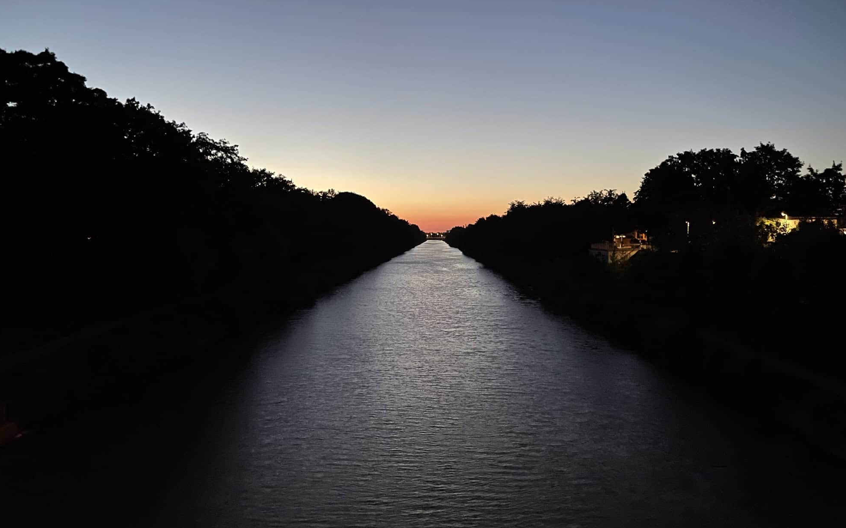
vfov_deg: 44.5
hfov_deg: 66.5
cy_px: 265
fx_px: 645
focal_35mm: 28
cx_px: 428
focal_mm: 4.2
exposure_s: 1/10
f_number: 1.6
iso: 500
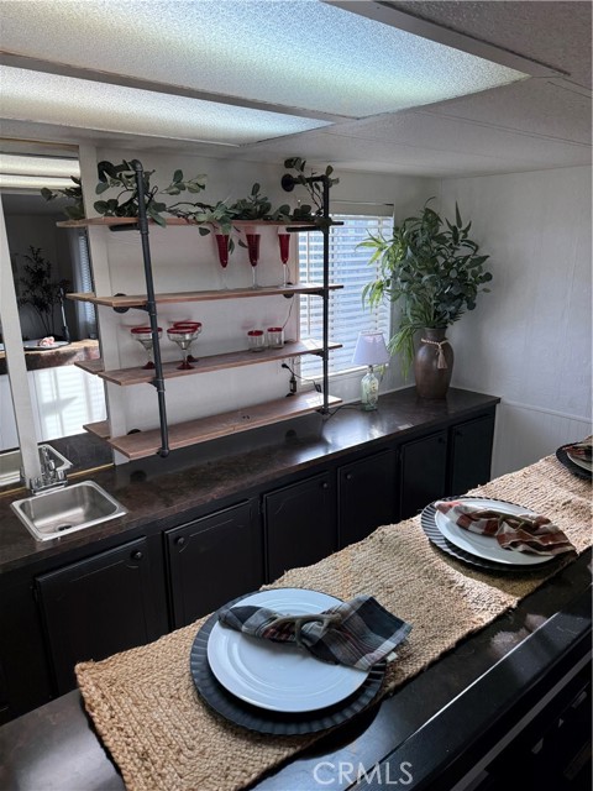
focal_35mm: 24
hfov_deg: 56.8
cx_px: 296
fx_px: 548
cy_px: 396
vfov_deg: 71.6
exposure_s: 1/273
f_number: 1.78
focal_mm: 6.76
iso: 100
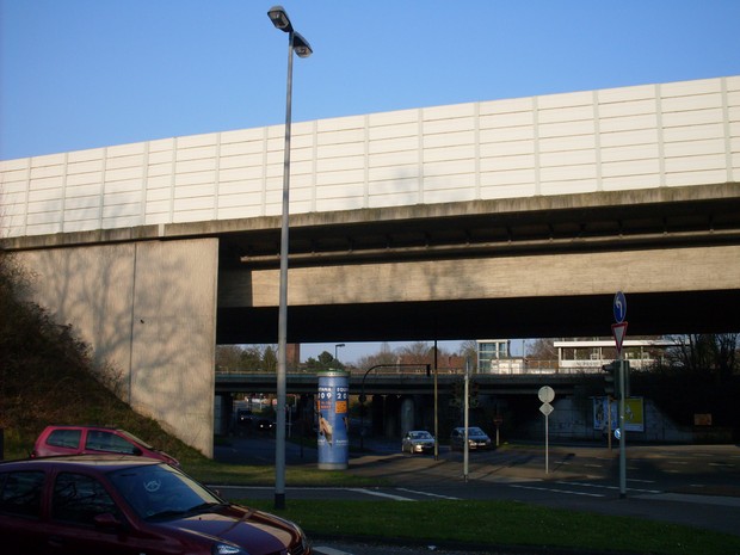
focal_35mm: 38
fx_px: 812
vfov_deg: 37.7
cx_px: 370
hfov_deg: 49.0
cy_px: 278
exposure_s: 1/125
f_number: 8.4
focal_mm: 6.3
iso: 80
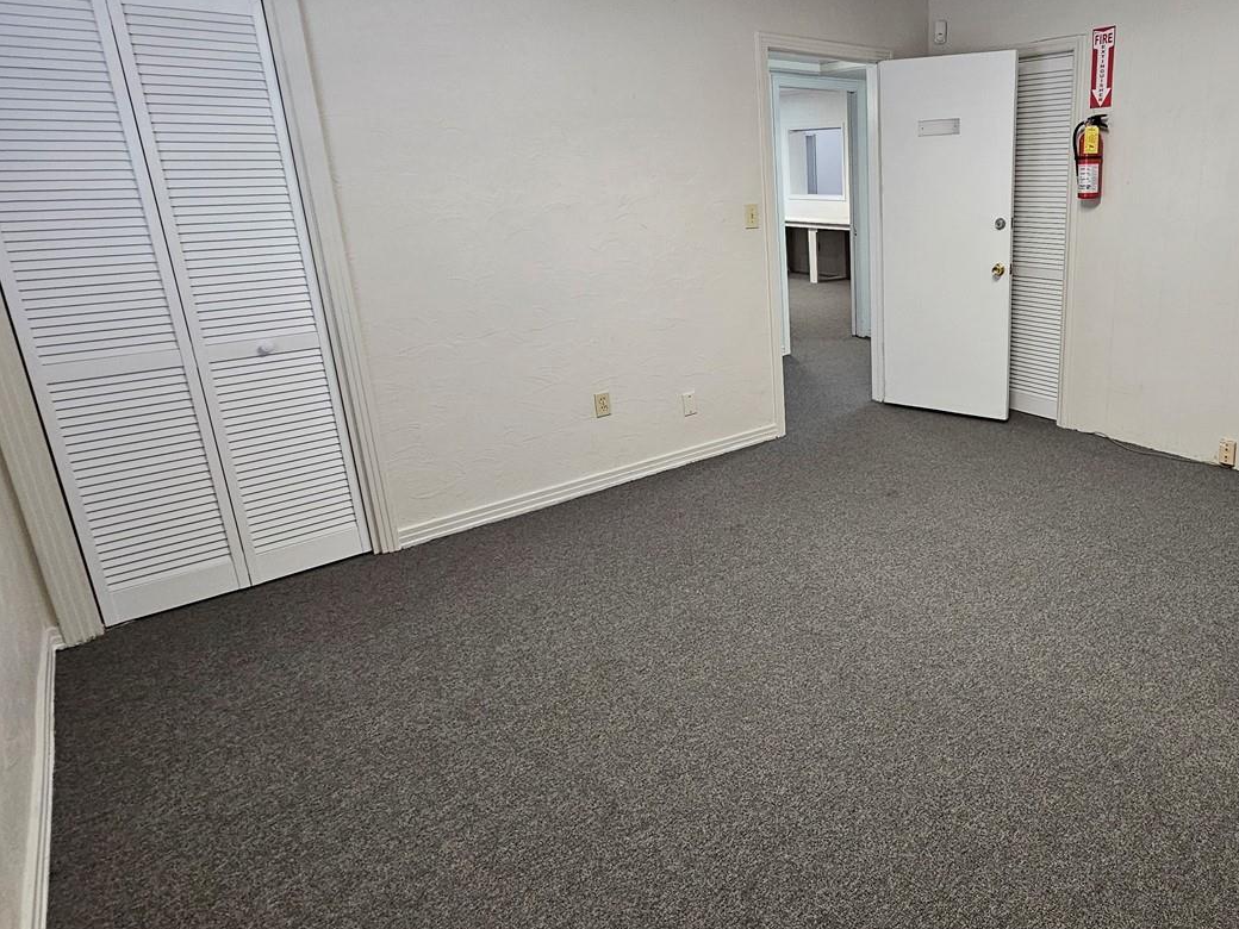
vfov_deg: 65.5
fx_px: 716
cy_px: 385
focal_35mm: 20
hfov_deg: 77.0
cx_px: 895
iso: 250
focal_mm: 2.2
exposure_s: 1/60
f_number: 2.2
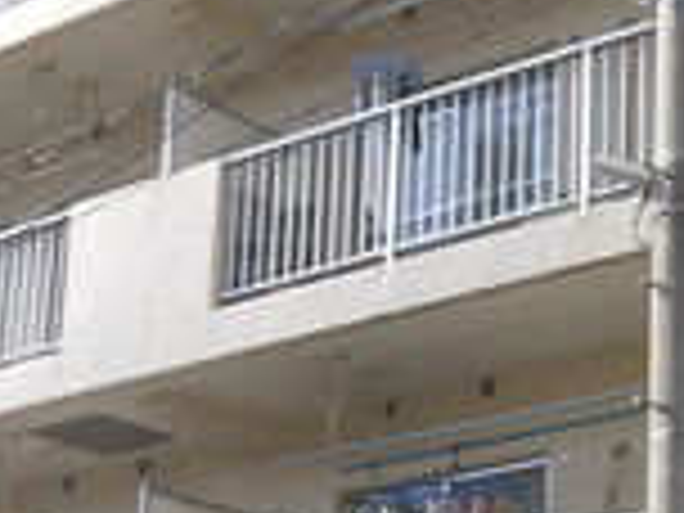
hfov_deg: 19.7
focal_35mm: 95
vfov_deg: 15.3
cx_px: 765
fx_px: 1877
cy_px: 508
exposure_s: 1/1000
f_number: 3.1
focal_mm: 4.3
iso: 100
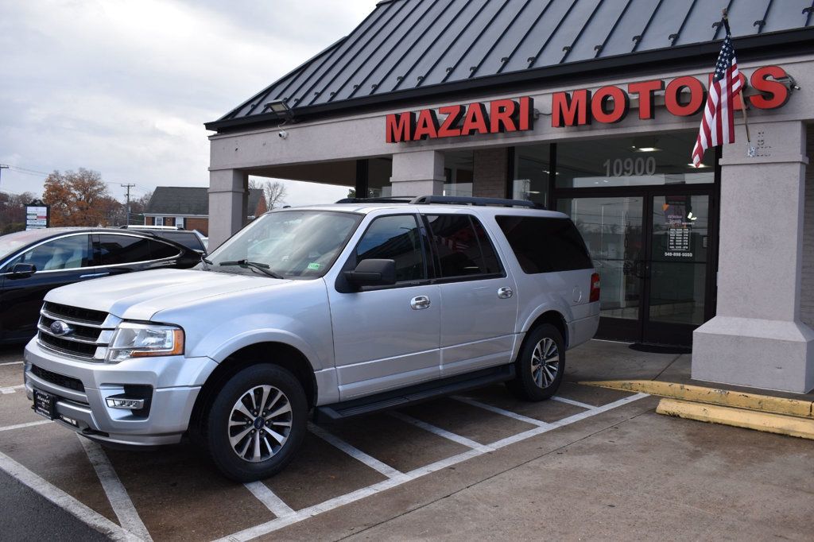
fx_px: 746
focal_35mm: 33
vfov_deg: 39.9
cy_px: 271
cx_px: 407
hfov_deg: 57.2
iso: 200
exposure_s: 1/250
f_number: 7.1
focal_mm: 22
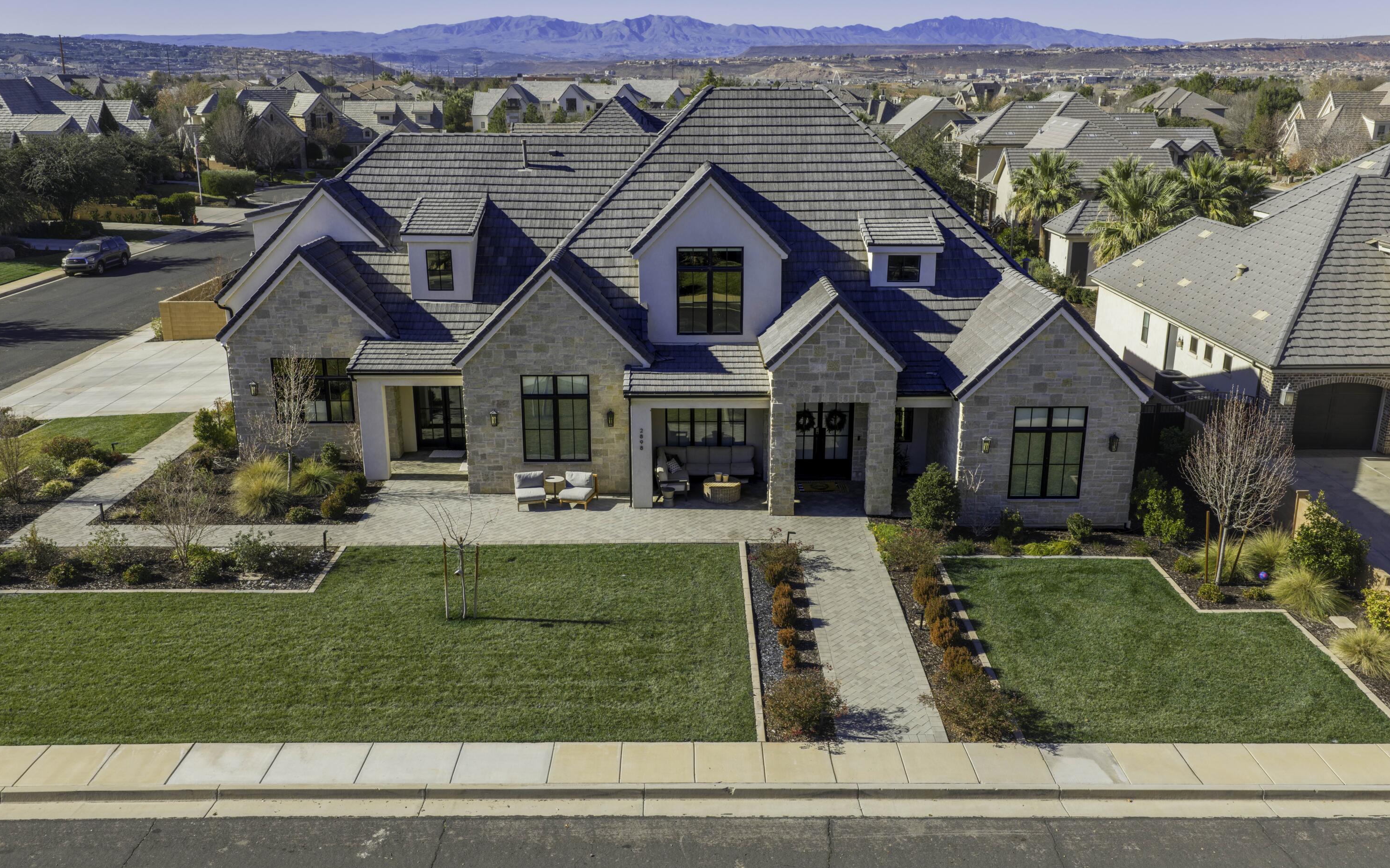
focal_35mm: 29
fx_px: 1099
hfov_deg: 64.6
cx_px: 704
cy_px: 418
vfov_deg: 43.1
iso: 160
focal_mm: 14.45
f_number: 4.5
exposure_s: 1/80
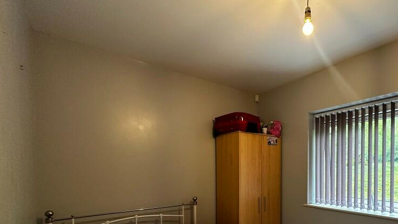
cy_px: 175
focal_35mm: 21
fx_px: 222
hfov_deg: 81.5
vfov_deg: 50.7
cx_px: 259
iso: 250
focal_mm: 2.22
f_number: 2.2
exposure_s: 1/50
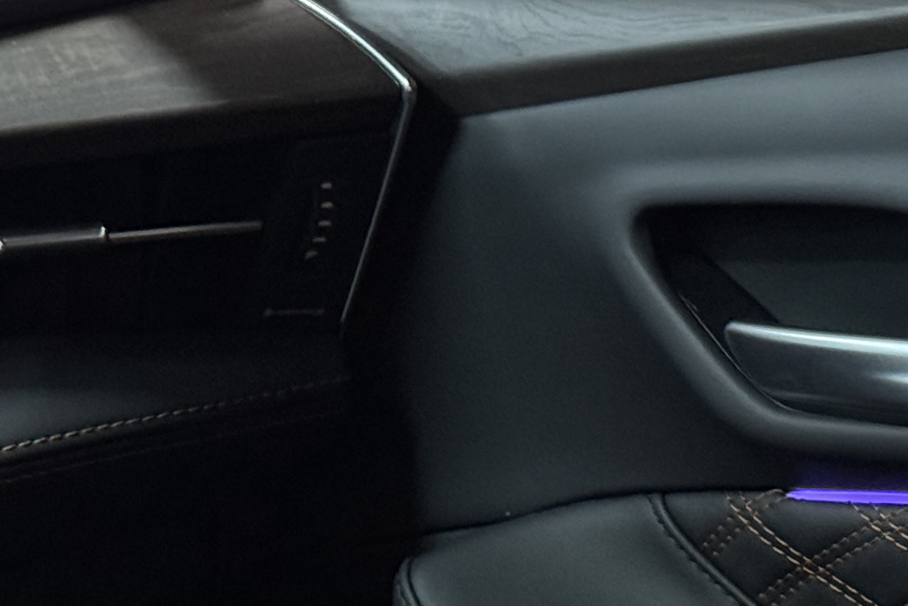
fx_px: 3708
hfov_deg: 13.9
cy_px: 477
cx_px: 262
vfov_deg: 9.3
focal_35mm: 147
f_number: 1.78
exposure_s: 1/18
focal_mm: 6.76
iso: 1000
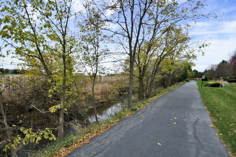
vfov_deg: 77.3
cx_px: 118
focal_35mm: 15
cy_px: 78
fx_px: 98
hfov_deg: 100.4
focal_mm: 10
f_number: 3.5
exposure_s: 1/1250
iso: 360
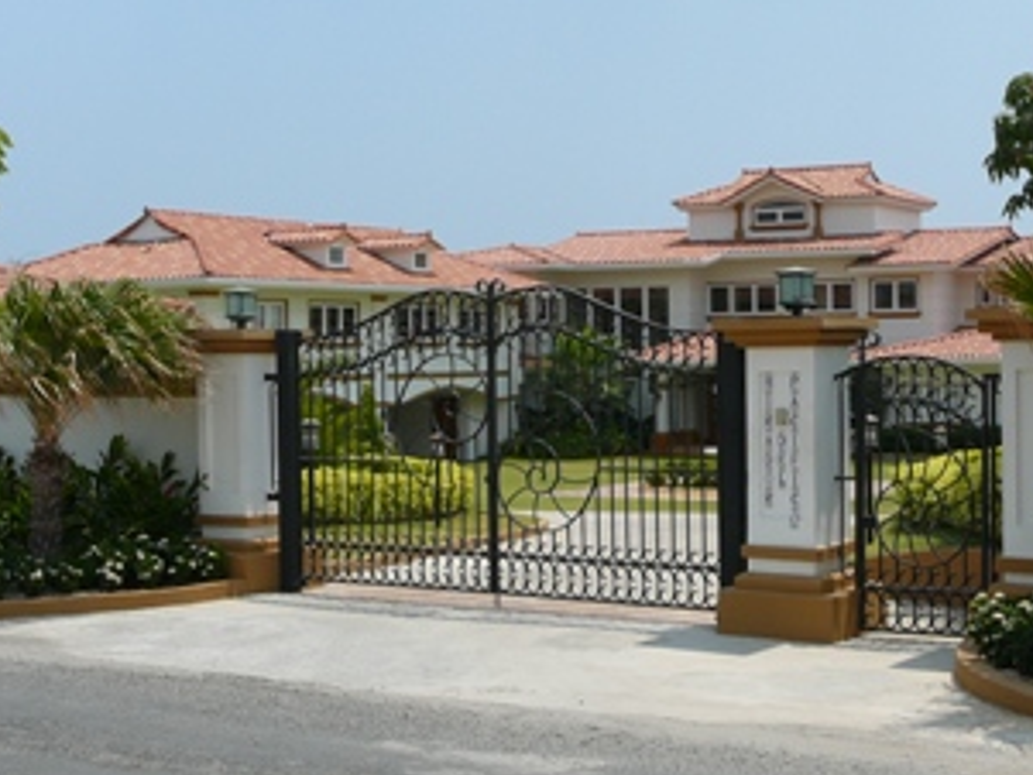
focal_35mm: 64
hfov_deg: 30.1
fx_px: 1911
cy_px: 388
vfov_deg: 22.9
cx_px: 638
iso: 80
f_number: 5
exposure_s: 1/640
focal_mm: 6.4
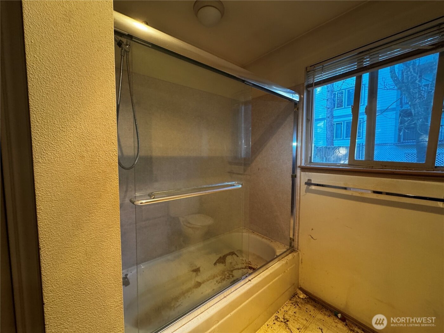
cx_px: 222
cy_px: 166
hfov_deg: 102.1
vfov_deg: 85.7
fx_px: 180
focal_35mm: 14
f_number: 2.2
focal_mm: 2.22
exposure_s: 1/60
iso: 320
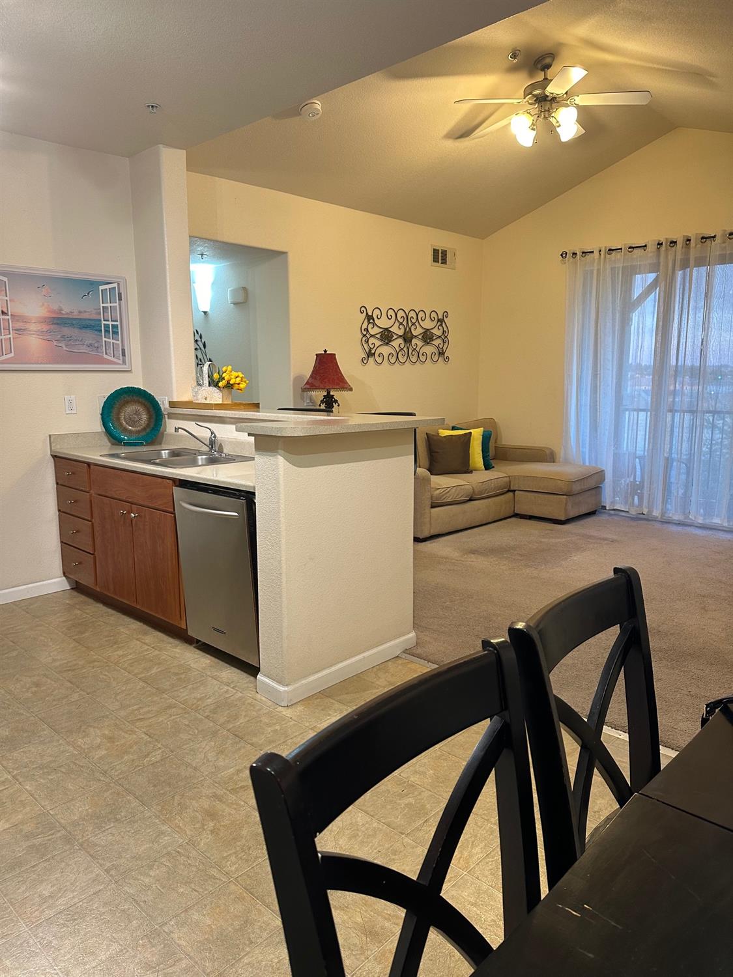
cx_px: 366
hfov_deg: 56.8
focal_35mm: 24
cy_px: 488
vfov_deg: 71.6
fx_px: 678
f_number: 1.78
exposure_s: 1/60
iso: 200
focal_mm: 6.86
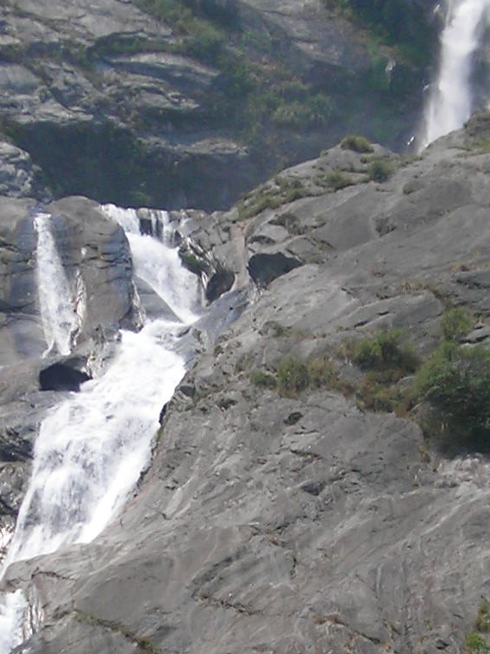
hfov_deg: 11.4
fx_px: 2455
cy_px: 535
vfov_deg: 15.1
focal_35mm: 130
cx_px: 232
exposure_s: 1/158
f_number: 6.4
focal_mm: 6.3
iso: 50
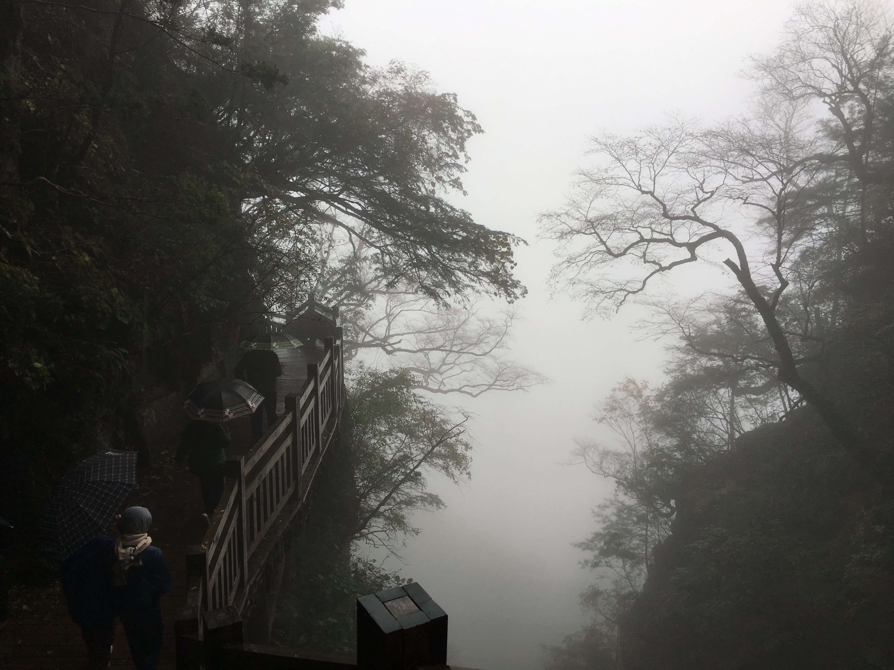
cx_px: 447
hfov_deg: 61.7
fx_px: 749
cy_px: 335
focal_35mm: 29
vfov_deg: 48.2
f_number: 2.2
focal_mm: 4.15
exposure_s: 1/232
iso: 25
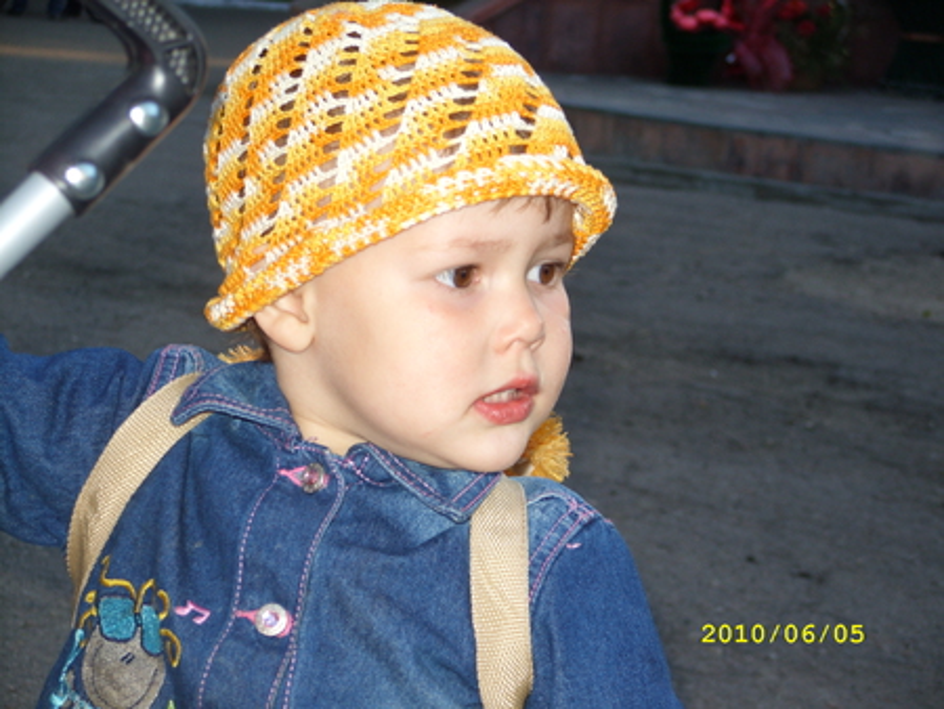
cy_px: 354
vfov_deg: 16.3
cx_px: 472
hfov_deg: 21.5
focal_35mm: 91
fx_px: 2483
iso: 50
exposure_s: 1/148
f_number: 3.4
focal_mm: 18.86
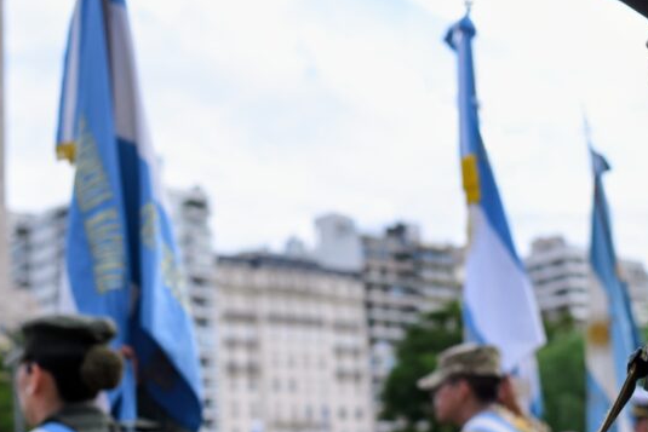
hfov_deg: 30.0
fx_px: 1206
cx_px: 394
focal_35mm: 67
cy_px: 270
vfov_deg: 20.3
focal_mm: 35
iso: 1000
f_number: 4
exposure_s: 1/2500
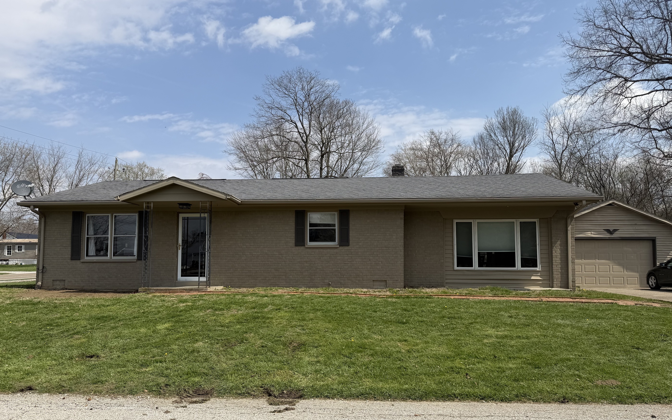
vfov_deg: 47.5
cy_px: 231
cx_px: 336
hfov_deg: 70.4
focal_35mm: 26
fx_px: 476
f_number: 1.78
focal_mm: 6.76
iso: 80
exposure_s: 1/5714
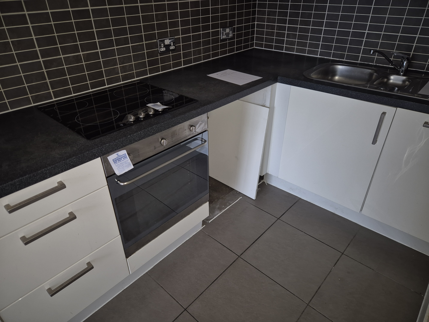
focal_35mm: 23
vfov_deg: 58.9
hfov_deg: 73.9
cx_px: 214
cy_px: 161
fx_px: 285
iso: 100
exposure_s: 1/25
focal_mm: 5.4
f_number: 1.8
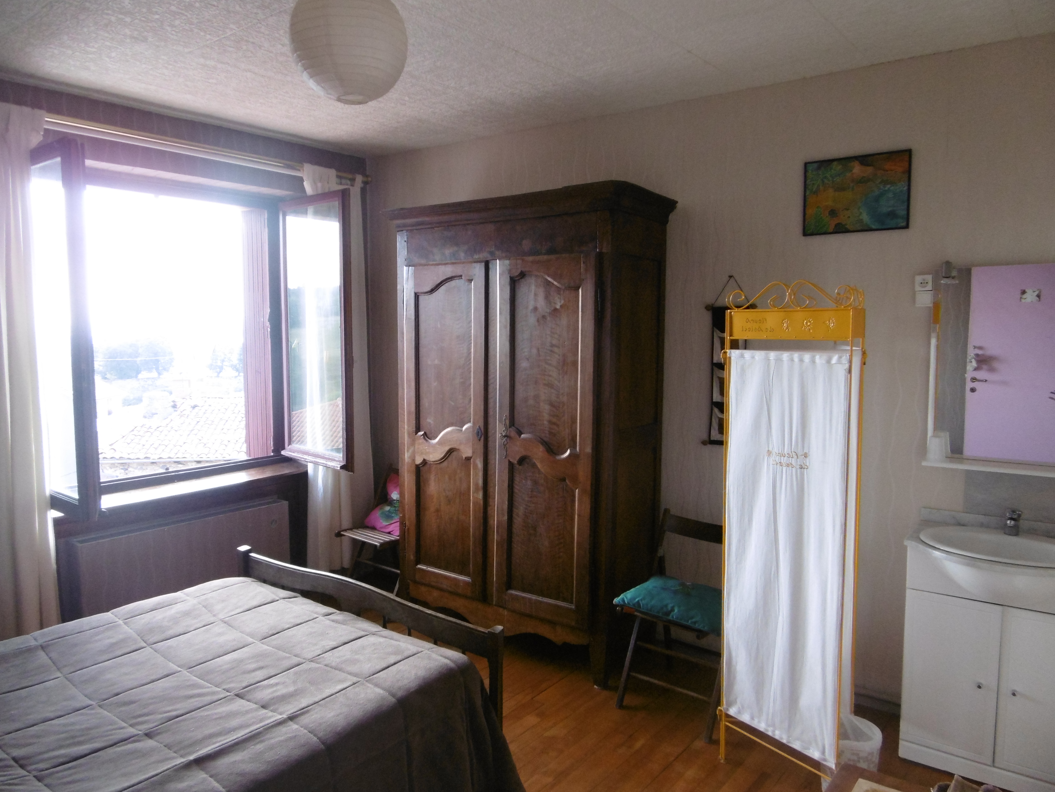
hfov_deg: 71.6
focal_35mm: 24
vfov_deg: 56.8
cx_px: 528
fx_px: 731
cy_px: 396
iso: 200
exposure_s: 1/60
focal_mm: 4.3
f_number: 3.1
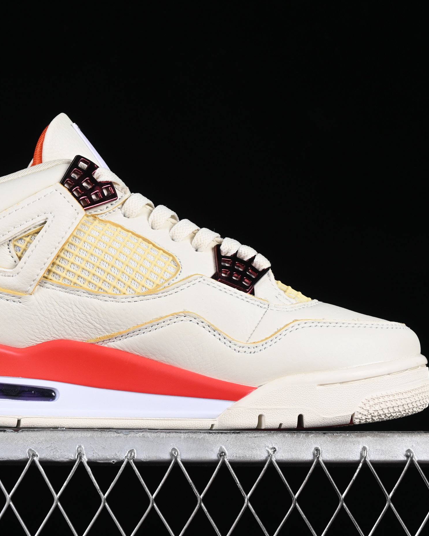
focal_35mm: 106
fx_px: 1682
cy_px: 268
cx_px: 129
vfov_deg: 18.1
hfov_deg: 14.5
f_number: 8
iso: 160
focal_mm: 50
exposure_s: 1/80
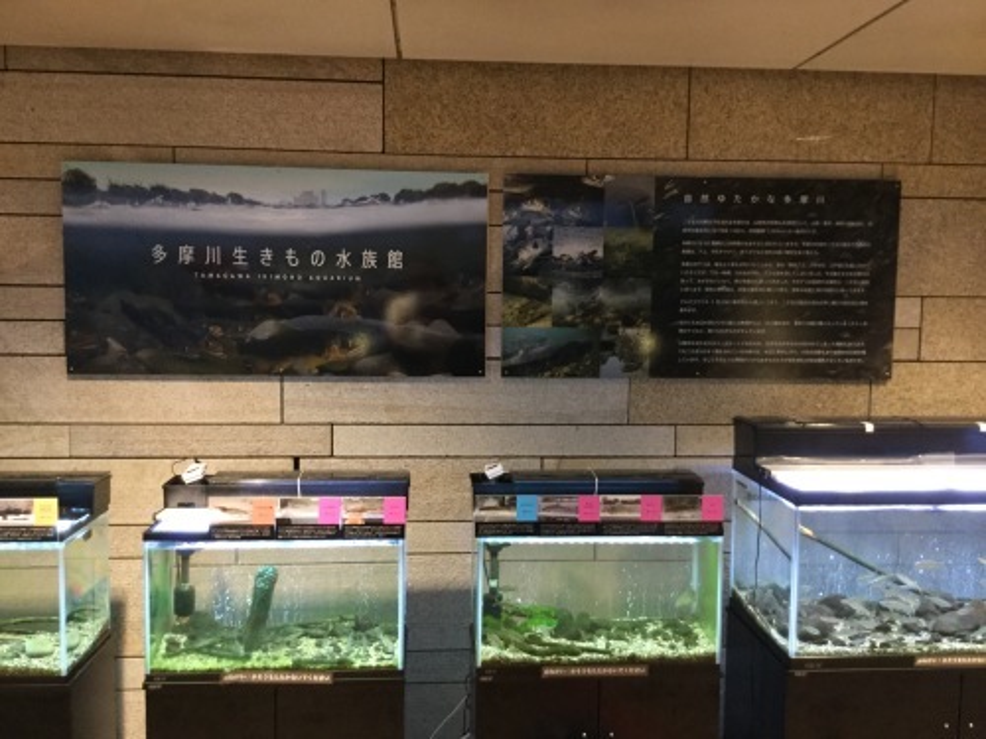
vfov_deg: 45.4
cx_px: 493
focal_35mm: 31
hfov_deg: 58.4
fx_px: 883
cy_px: 370
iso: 200
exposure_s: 1/24
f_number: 2.4
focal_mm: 3.3
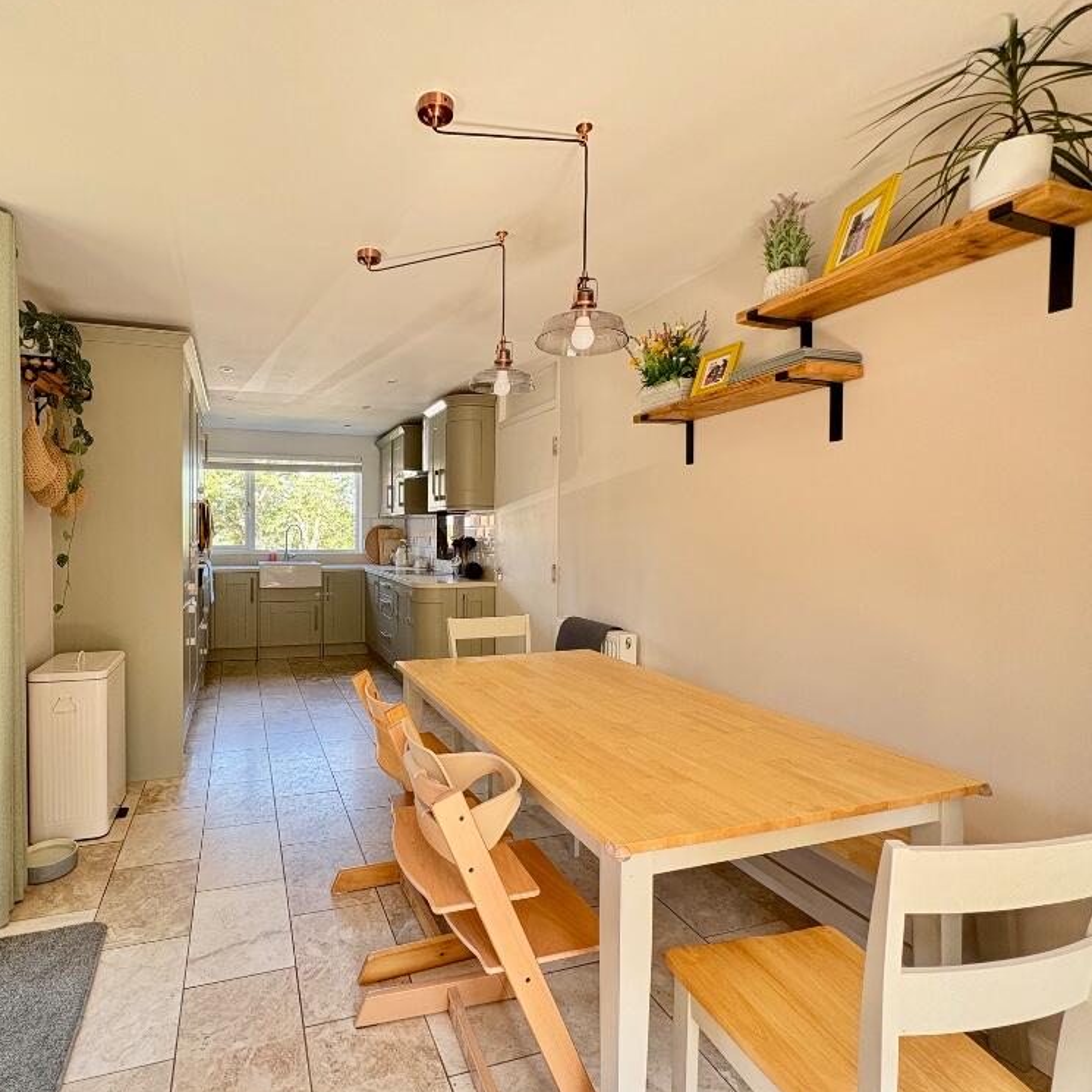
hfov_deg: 82.4
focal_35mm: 17
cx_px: 412
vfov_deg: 84.0
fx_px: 607
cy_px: 545
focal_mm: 2.22
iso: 250
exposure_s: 1/99
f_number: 2.2
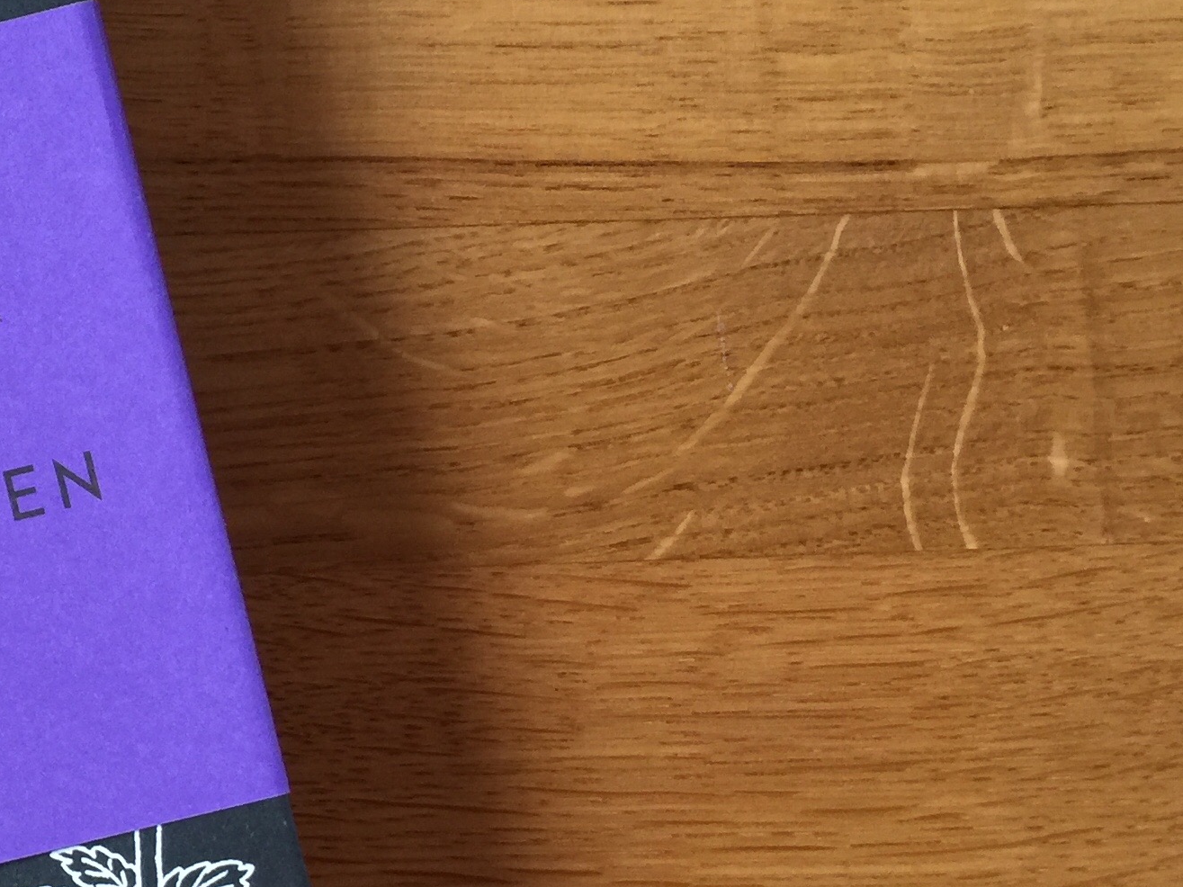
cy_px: 500
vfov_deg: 20.4
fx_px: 2460
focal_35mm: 72
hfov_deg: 25.1
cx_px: -130
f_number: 2.2
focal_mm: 4.15
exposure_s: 1/33
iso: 64
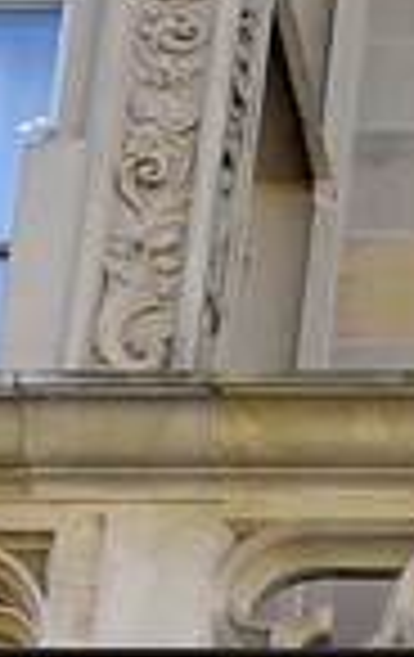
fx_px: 6389
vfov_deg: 5.4
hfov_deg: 3.5
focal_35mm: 356
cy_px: 2259
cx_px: 1634
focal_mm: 32
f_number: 8
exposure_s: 1/125
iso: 200
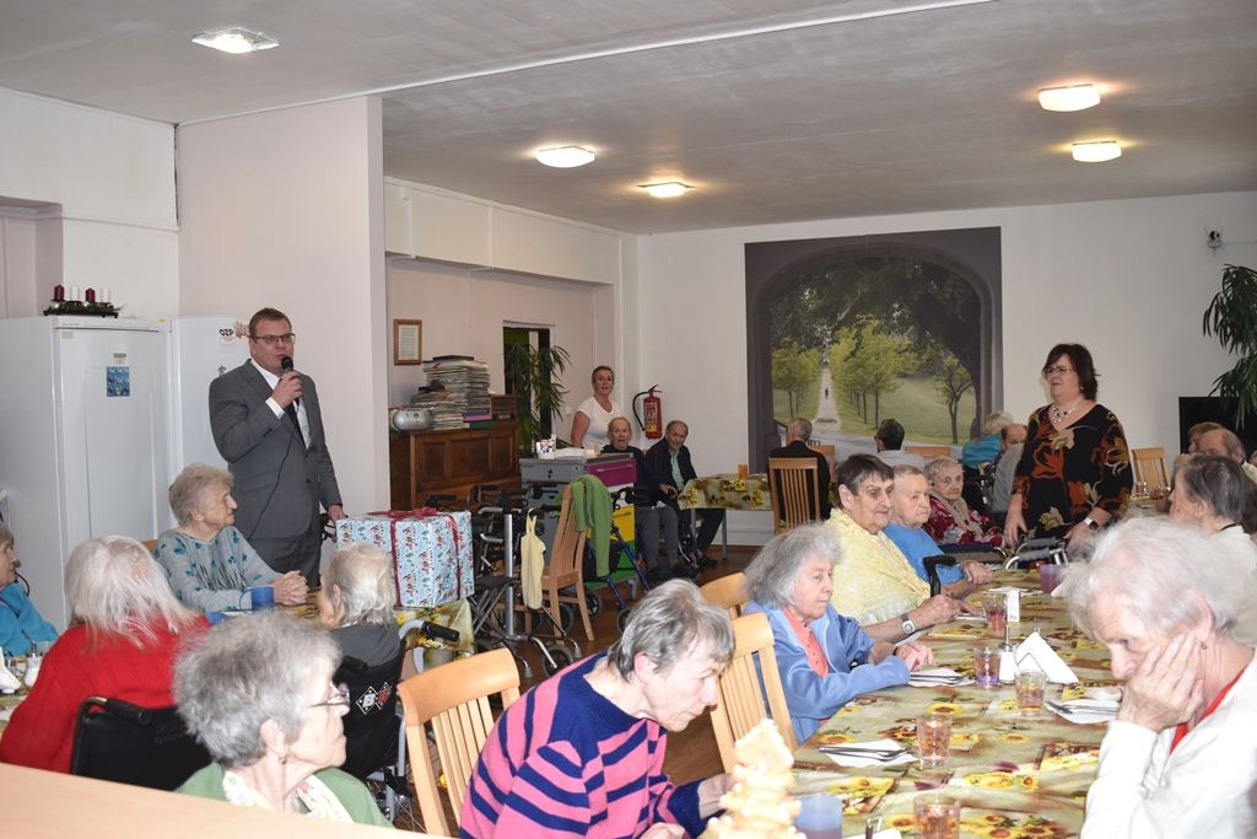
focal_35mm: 36
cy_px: 420
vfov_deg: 36.9
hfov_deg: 53.1
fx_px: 1257
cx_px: 628
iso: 450
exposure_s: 1/60
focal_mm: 24
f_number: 4
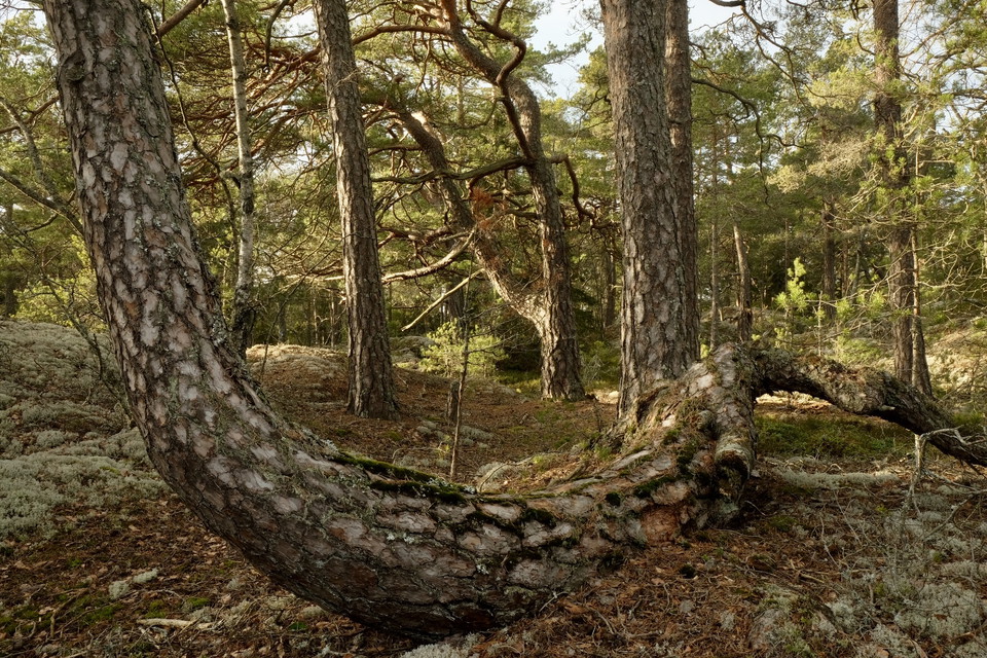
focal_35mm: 32
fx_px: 877
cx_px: 494
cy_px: 329
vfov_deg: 41.1
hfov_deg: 58.7
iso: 200
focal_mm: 21.4
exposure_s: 1/8
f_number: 20
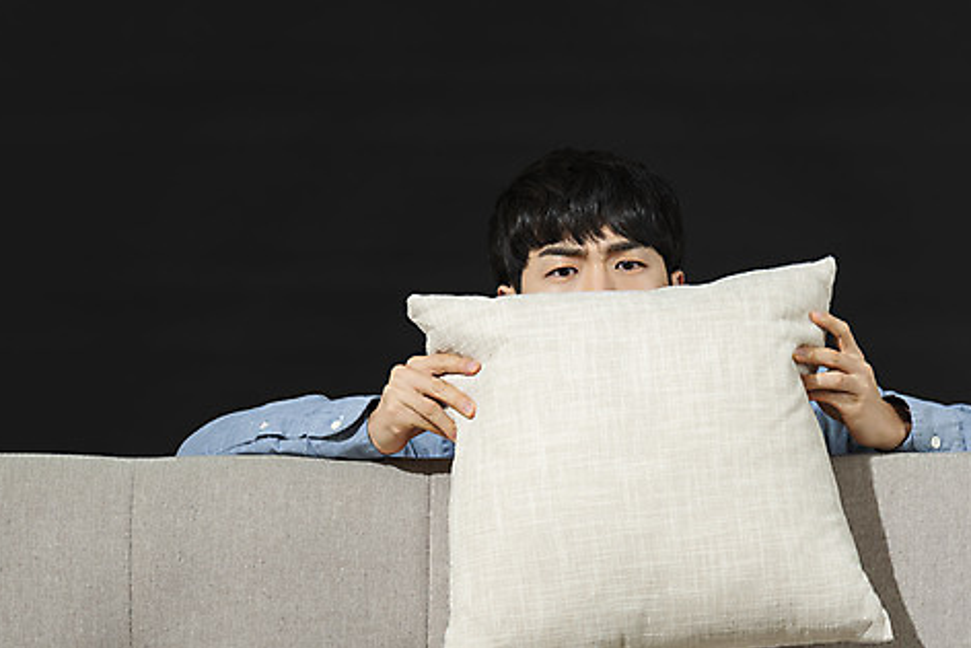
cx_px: 519
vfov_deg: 6.8
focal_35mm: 203
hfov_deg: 10.1
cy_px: 354
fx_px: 5477
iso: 100
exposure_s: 1/125
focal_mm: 160
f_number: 4
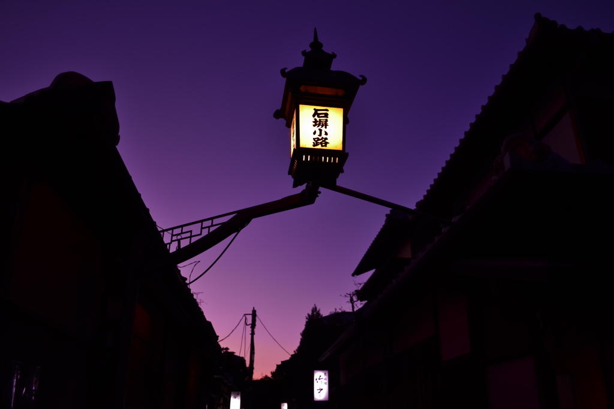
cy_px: 204
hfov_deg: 67.4
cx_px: 307
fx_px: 460
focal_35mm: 27
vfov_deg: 47.9
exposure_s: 1/50
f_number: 3.5
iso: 800
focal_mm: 18
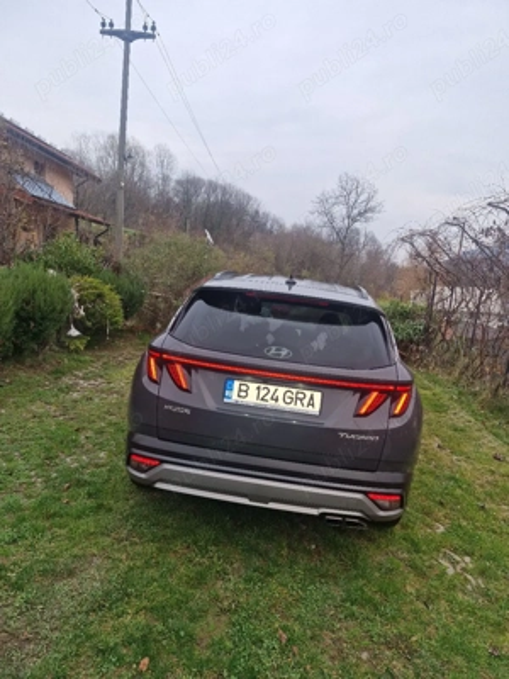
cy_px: 340
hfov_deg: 58.9
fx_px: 451
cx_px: 254
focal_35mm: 23
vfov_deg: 73.9
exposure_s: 1/111
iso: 50
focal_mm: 5.54
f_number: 1.8
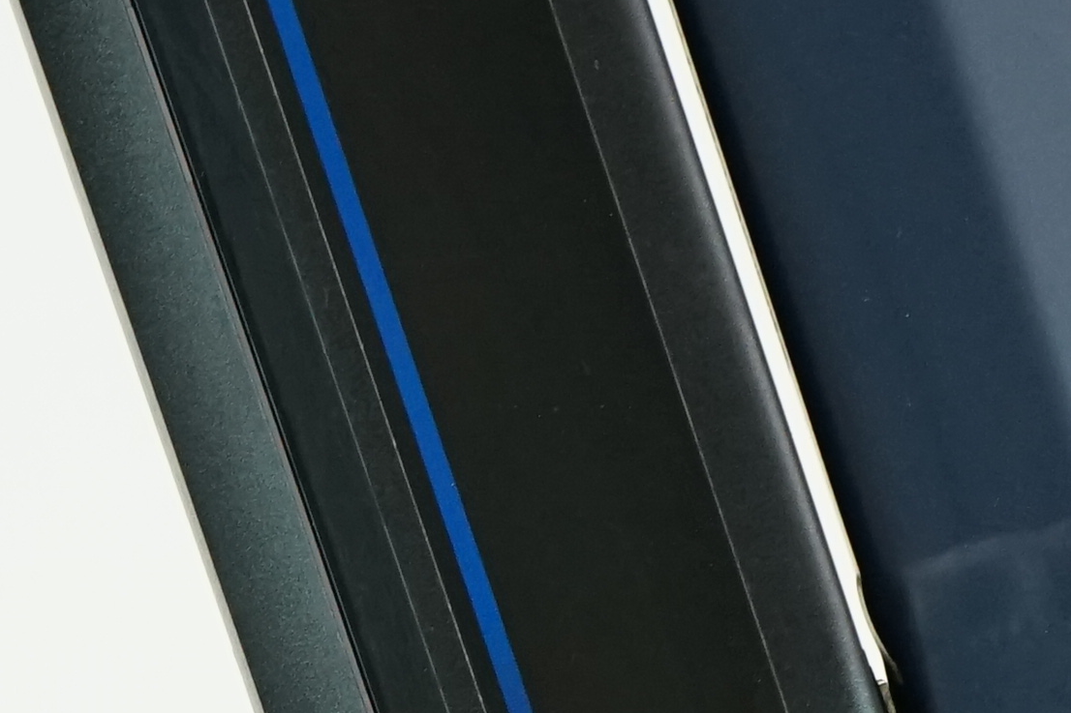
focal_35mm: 217
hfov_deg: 9.5
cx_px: 503
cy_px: 1708
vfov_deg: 6.1
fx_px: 6454
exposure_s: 1/200
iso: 1600
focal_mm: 40
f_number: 5.6
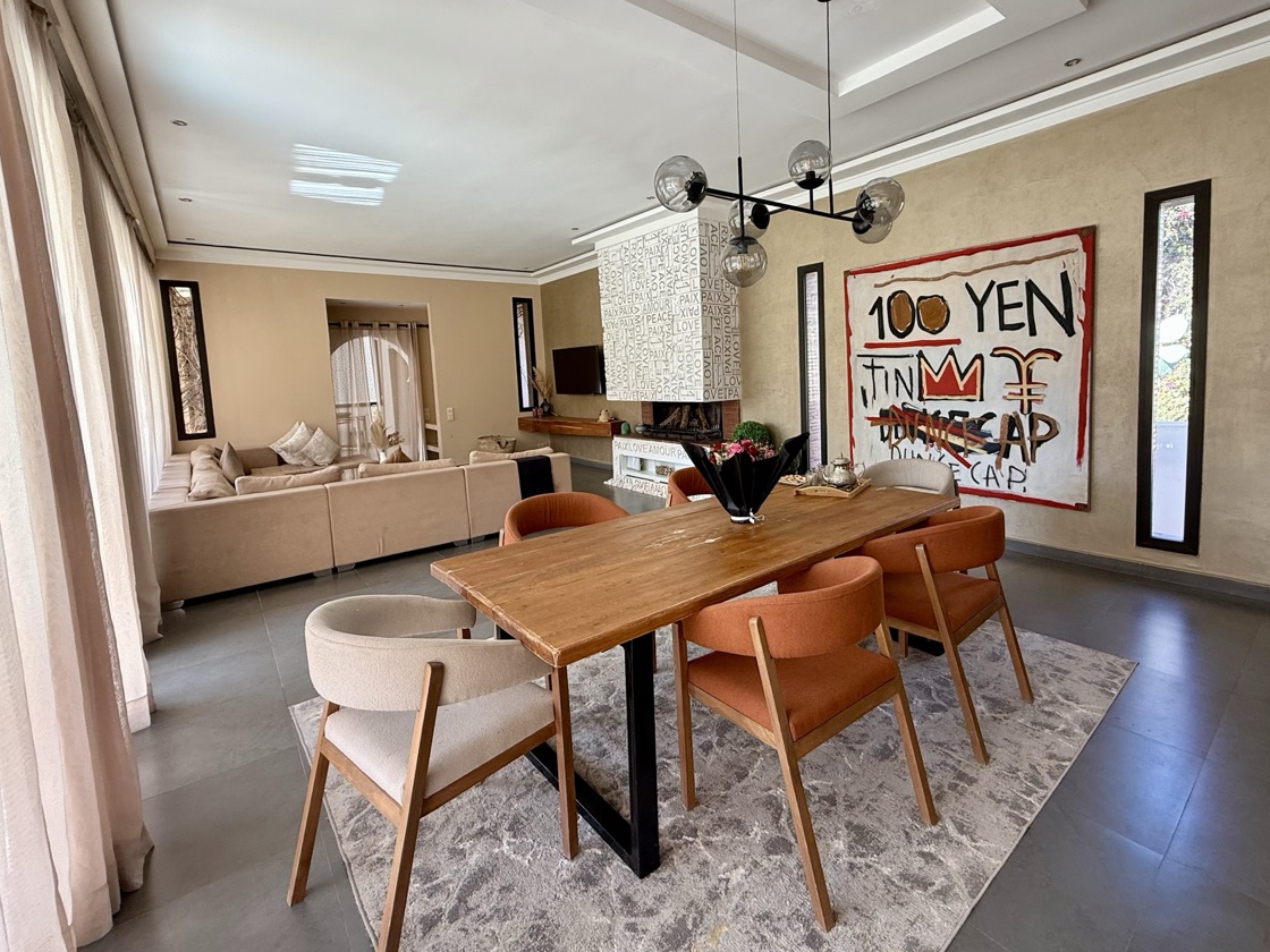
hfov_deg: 94.2
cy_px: 422
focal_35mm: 16
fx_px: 587
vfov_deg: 77.8
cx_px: 700
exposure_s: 1/99
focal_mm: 2.22
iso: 100
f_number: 2.2
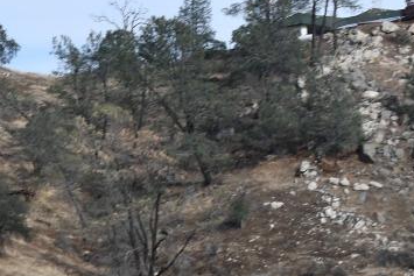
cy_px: 458
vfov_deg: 5.1
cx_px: -414
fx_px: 3060
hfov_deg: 7.4
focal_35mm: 266
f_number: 9
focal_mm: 42
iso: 100
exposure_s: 1/320
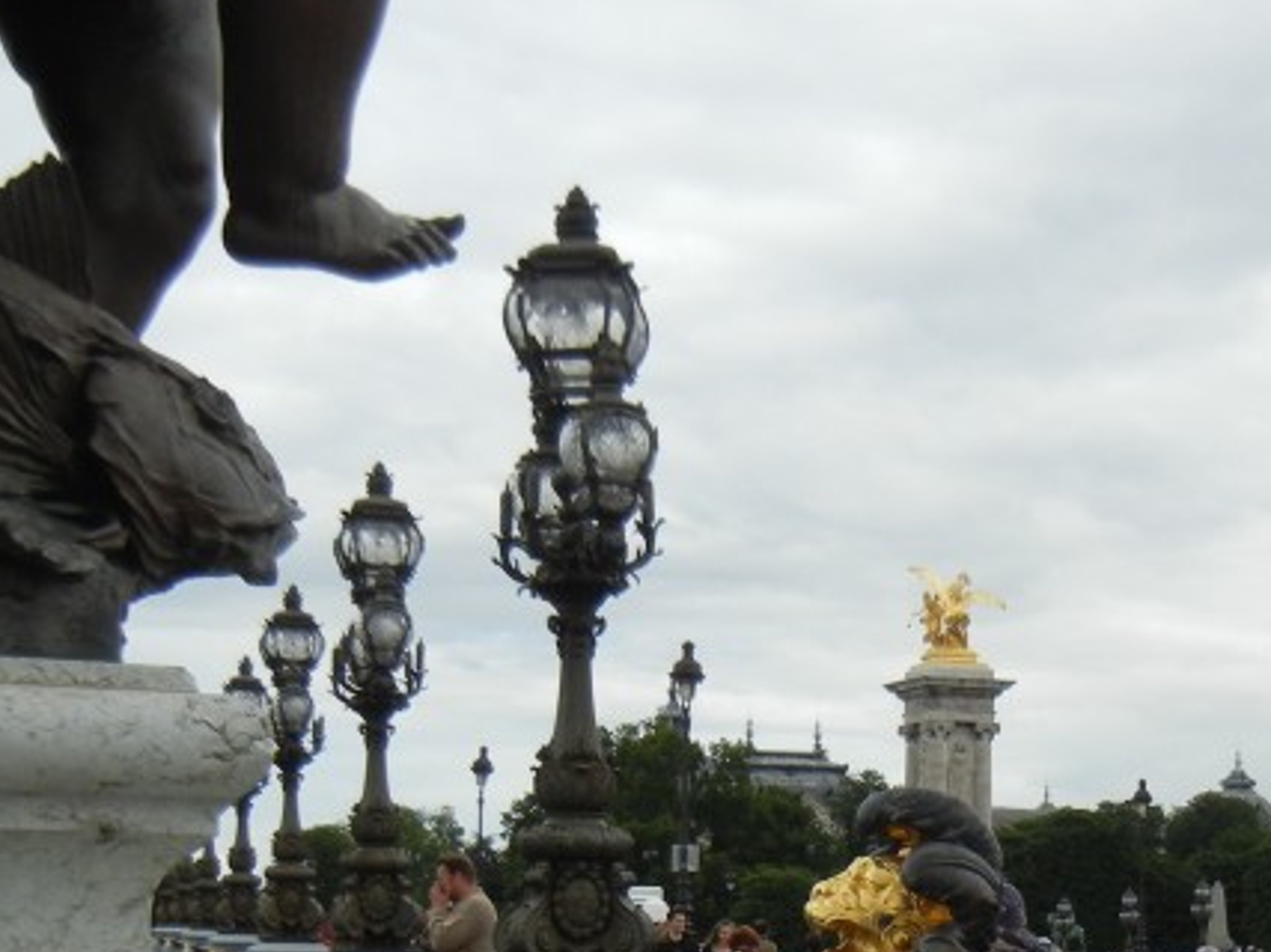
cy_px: 1017
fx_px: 2643
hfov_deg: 26.8
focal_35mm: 72
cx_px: 881
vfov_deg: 19.6
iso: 160
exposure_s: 1/320
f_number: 7
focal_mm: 5.4
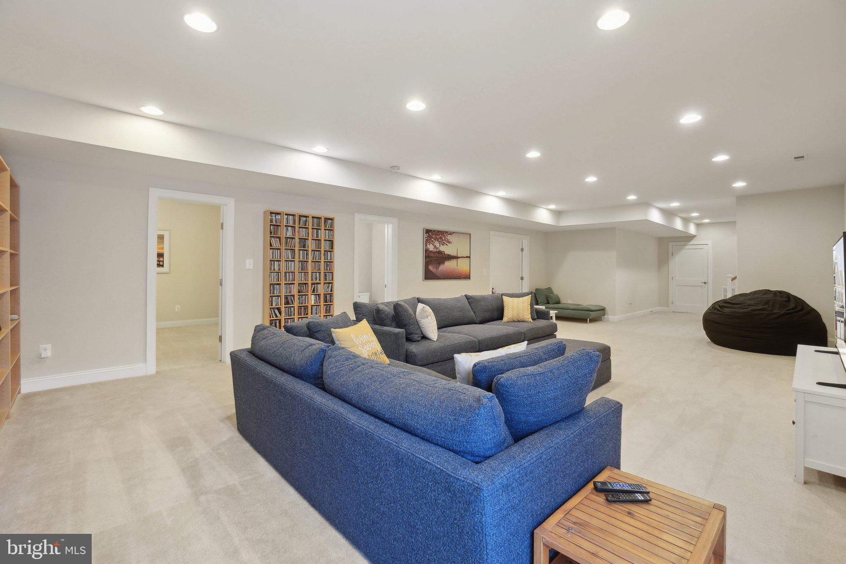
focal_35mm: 15
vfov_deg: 77.3
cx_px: 423
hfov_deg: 100.4
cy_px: 282
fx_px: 352
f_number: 7.1
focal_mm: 10
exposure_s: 1/1.67
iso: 100
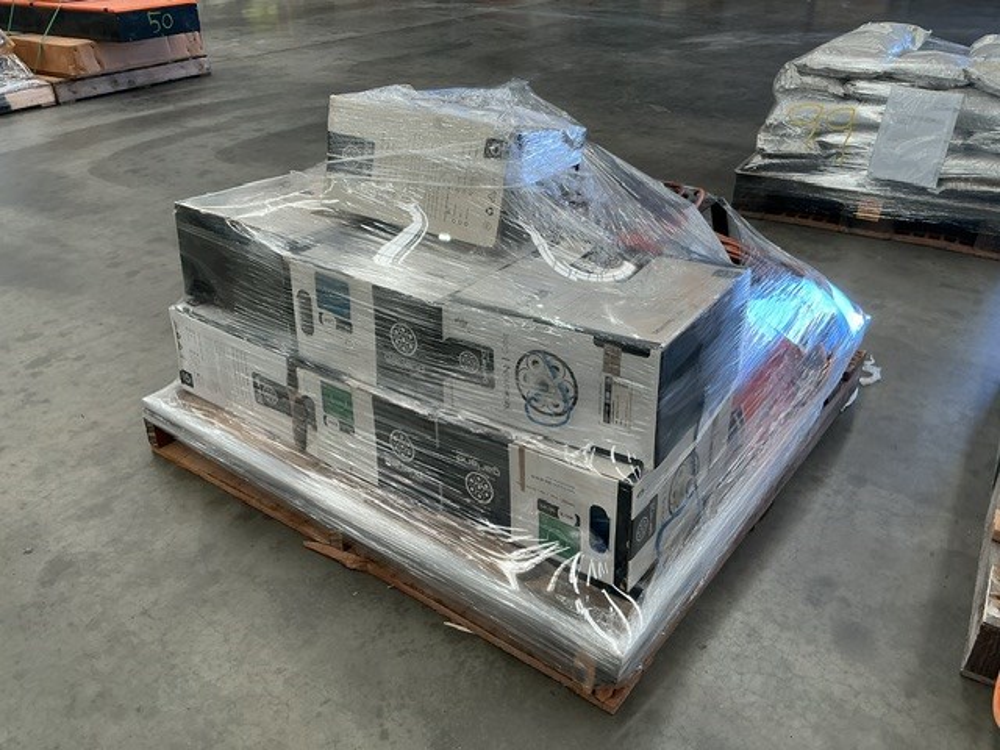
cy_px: 375
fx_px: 838
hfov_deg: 61.7
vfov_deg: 48.2
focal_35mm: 29
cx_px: 500
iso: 25
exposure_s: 1/100
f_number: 1.8
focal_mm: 3
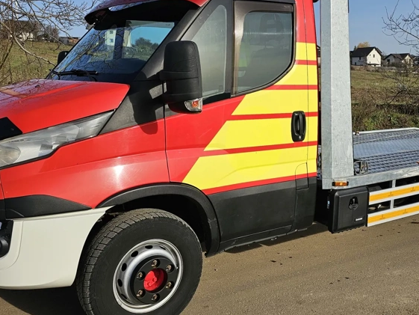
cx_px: 271
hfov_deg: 45.2
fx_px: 496
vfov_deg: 35.1
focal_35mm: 41
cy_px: 135
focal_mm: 6.3
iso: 10
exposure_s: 1/989
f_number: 1.7
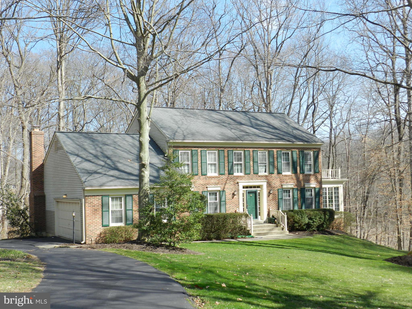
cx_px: 206
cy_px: 154
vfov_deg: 31.5
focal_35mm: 46
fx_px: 547
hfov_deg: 41.2
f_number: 4.2
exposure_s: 1/500
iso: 160
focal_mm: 8.1
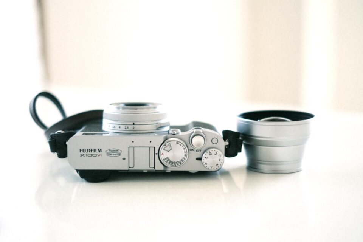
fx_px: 534
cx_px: 182
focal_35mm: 53
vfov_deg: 25.5
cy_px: 121
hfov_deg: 37.5
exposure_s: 1/1500
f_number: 1.4
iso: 640
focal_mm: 35
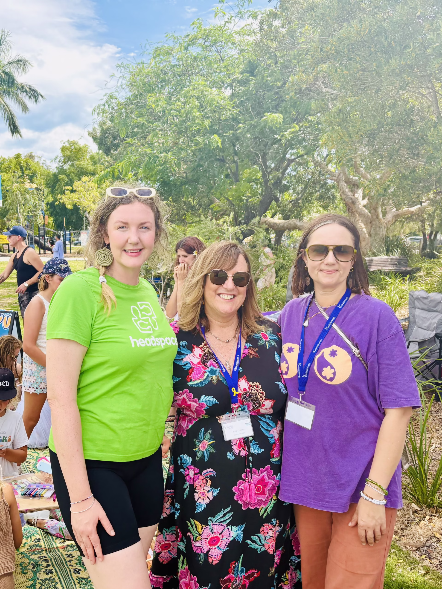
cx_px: 221
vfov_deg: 67.3
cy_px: 294
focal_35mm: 26
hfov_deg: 53.1
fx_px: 443
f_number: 1.6
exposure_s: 1/2364
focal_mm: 5.96
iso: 64
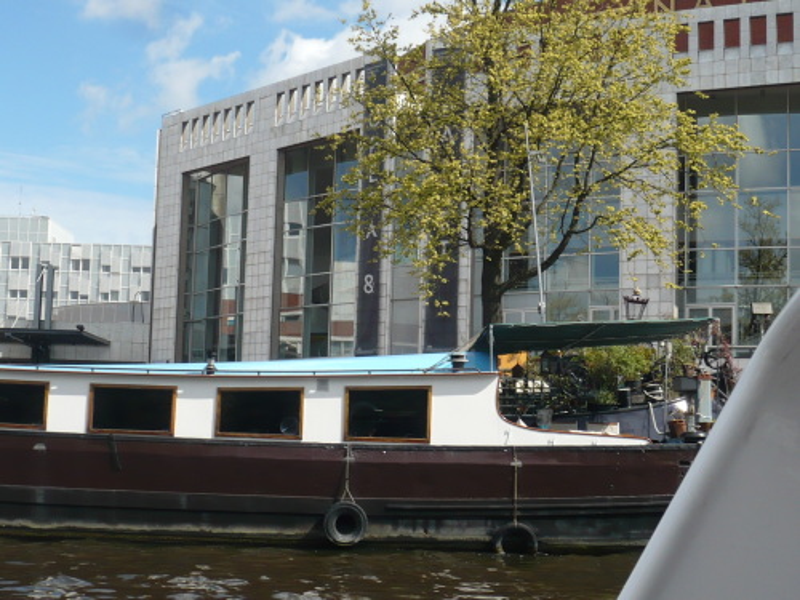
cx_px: 400
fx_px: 1410
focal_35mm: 61
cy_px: 300
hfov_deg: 31.7
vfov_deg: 24.0
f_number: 9
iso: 100
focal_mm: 7.5
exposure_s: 1/200
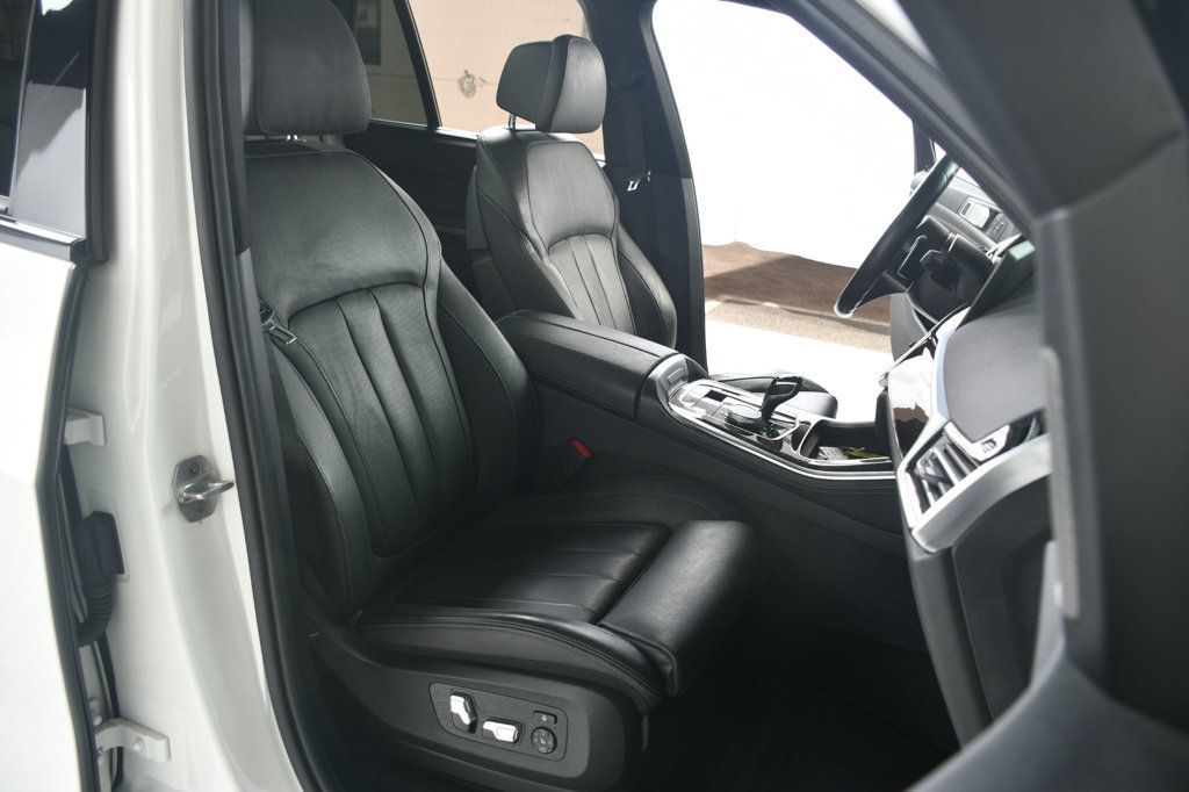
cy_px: 396
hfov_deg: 67.4
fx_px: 891
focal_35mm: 27
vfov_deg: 47.9
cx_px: 594
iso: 100
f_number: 4
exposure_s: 1/160
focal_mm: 18
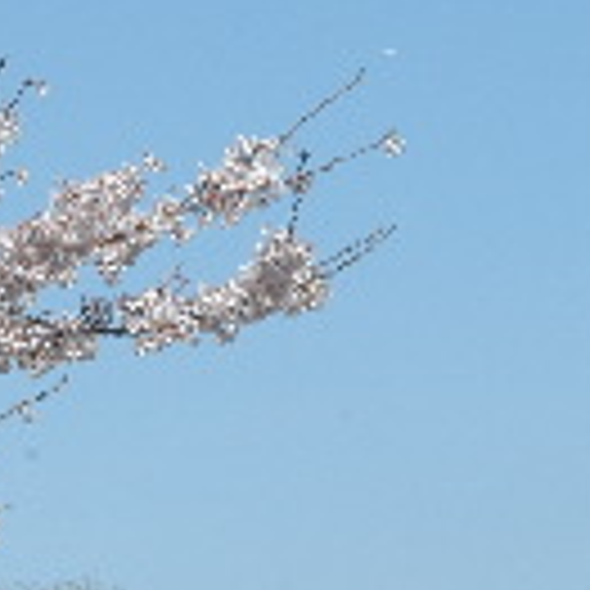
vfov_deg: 4.0
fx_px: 8369
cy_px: 718
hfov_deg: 4.0
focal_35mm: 434
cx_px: 81
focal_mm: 70
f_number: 20
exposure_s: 1/100
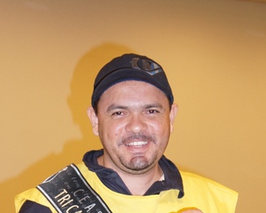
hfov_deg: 18.1
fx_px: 835
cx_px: 149
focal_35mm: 106
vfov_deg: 14.1
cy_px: 264
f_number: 4
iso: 800
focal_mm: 30
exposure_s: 1/60
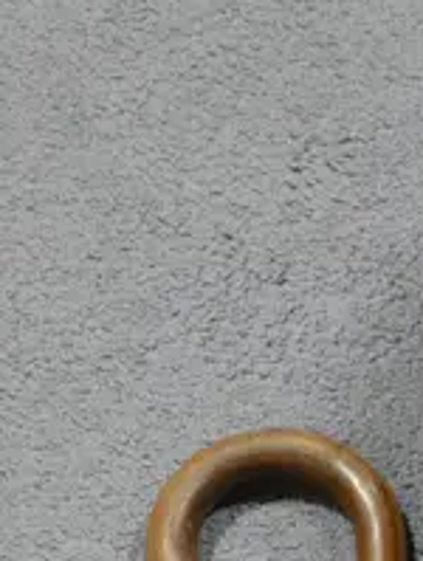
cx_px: 554
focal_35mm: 185
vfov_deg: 9.7
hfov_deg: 8.0
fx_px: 3005
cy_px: 1260
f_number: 4
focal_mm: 18
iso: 400
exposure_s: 1/60
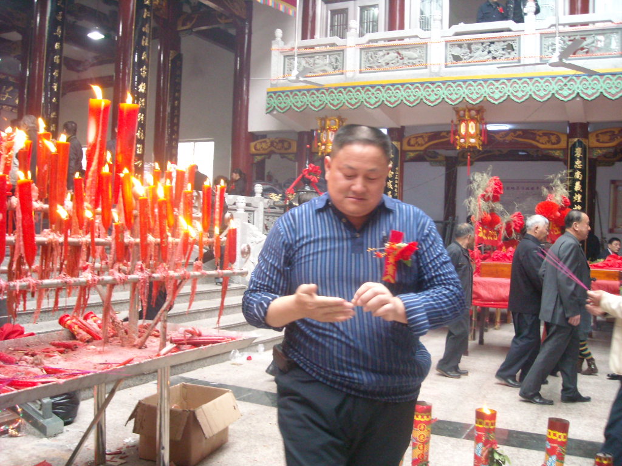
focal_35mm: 35
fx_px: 629
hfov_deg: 52.6
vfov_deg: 40.7
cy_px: 233
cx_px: 311
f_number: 2.8
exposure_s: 1/45
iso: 400
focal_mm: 5.7
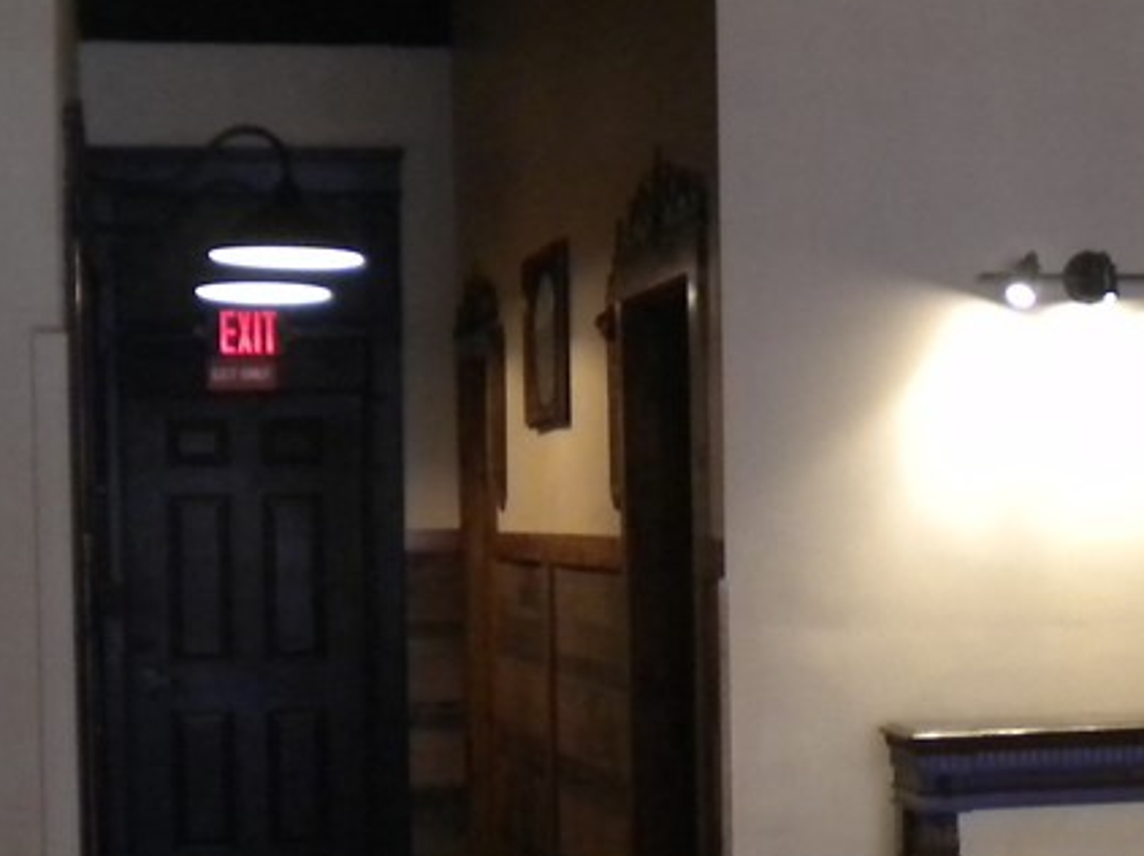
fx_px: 2808
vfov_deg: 17.3
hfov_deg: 22.7
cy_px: 593
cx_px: 908
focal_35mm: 85
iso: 400
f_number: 3.1
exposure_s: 1/49.1
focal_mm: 6.3
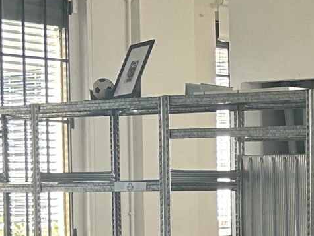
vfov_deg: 10.5
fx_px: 1271
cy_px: 236
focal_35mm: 140
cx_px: 374
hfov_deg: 13.7
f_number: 1.5
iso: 125
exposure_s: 1/121
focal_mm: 5.7
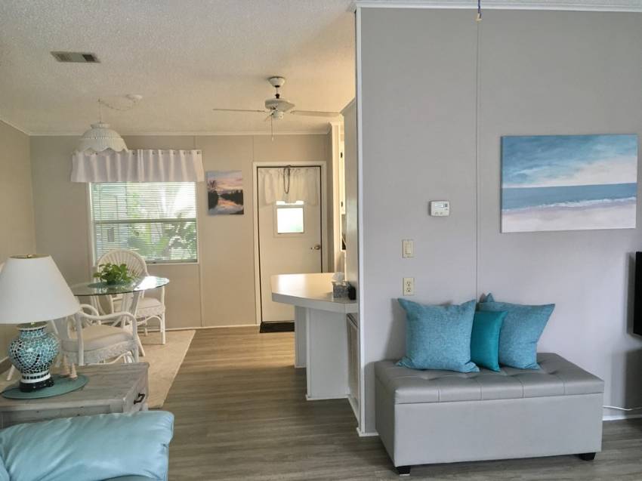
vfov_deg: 48.2
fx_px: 538
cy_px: 240
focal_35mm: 29
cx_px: 321
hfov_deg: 61.7
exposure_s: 1/30
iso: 80
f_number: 2.2
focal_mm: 4.15
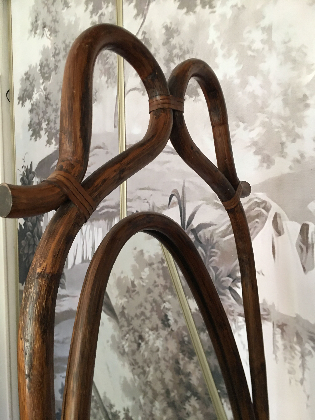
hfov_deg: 48.2
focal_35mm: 29
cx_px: 158
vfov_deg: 61.7
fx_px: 352
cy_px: 210
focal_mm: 4.15
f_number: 2.2
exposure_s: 1/17
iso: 80
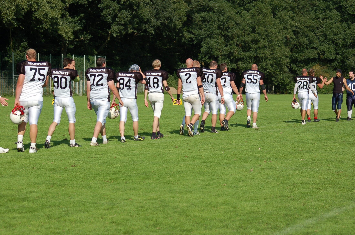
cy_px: 118
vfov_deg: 13.0
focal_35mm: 105
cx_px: 178
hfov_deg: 19.5
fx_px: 1033
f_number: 5.6
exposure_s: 1/1250
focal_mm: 70
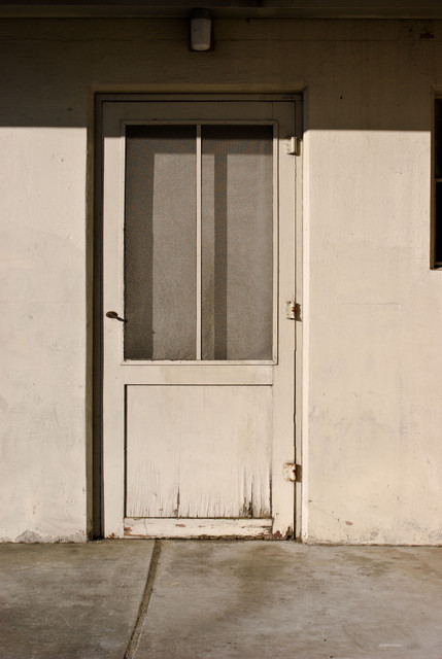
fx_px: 853
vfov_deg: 42.3
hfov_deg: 29.0
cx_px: 221
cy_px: 330
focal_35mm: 46
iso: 100
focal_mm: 31
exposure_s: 1/640
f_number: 6.3
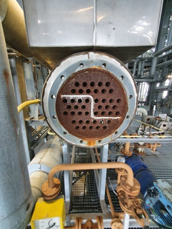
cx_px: 86
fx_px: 86
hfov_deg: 89.9
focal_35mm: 13
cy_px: 114
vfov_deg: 106.2
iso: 640
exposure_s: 1/33
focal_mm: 1.8
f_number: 2.2
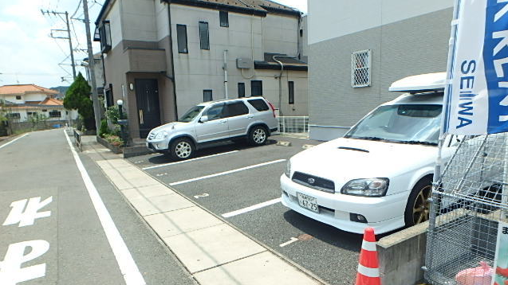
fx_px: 310
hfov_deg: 78.7
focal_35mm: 23
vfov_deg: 49.3
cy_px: 164
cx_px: 254
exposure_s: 1/800
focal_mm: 3.7
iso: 125
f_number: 3.5
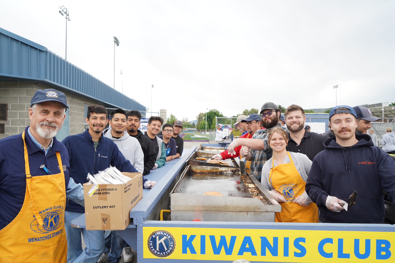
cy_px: 132
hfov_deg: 73.7
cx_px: 198
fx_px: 263
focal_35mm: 24
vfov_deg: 53.1
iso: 1000
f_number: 8
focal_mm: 24
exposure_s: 1/320
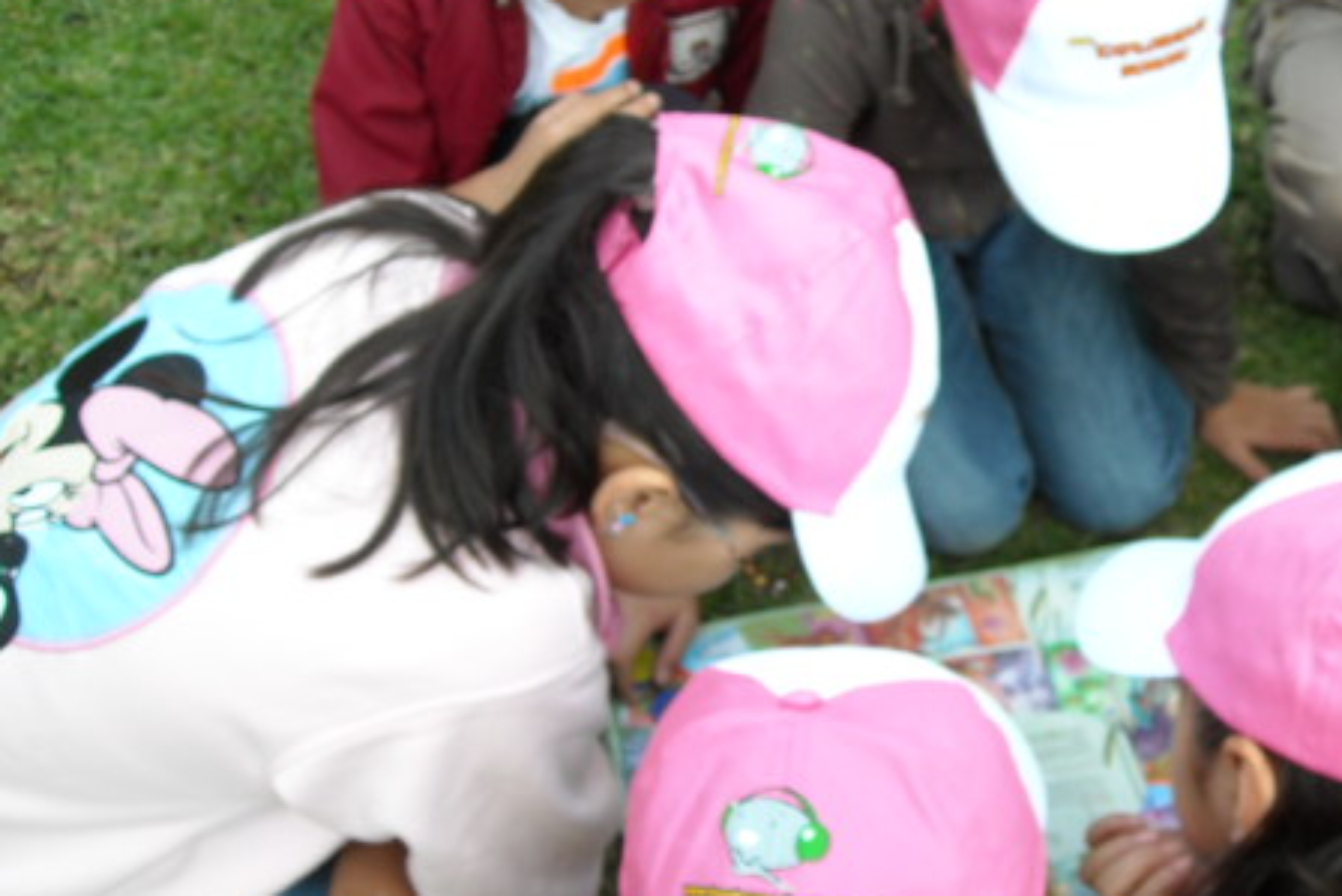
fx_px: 1939
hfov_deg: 37.7
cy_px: 411
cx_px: 908
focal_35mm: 52
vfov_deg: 26.0
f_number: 2.8
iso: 70
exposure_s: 1/60
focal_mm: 5.7
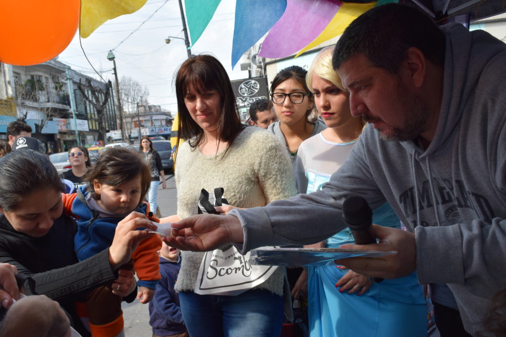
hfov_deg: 61.9
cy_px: 168
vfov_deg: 43.6
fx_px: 422
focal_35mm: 30
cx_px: 253
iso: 200
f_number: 9
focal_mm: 20
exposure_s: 1/320
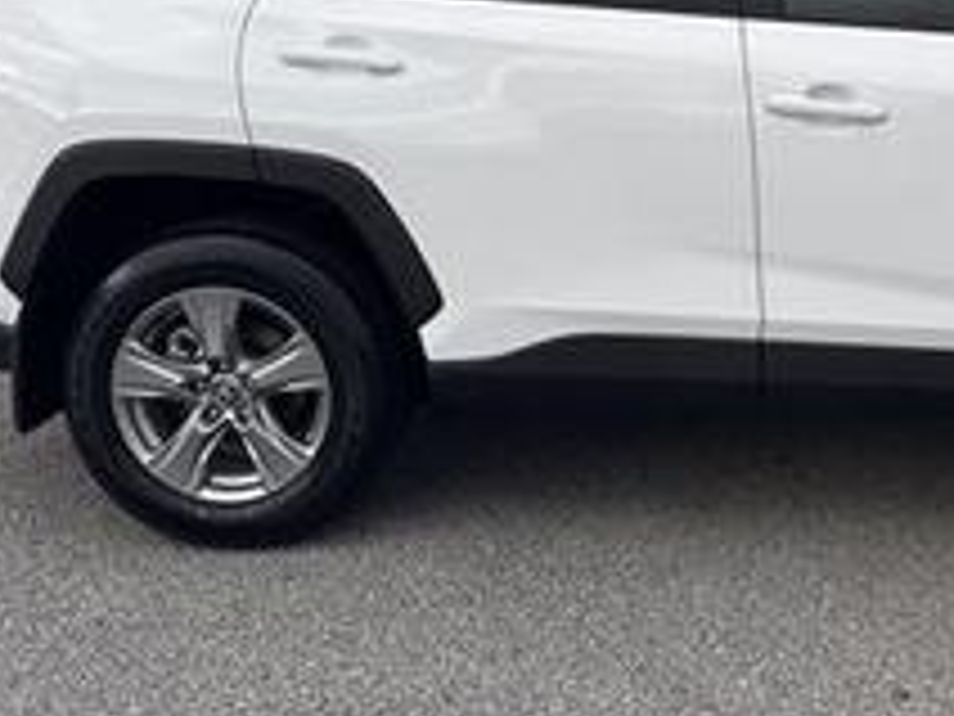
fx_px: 1571
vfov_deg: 25.0
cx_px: 882
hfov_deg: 31.9
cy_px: 95
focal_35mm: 57
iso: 80
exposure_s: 1/4016
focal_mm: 6.86
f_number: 1.78
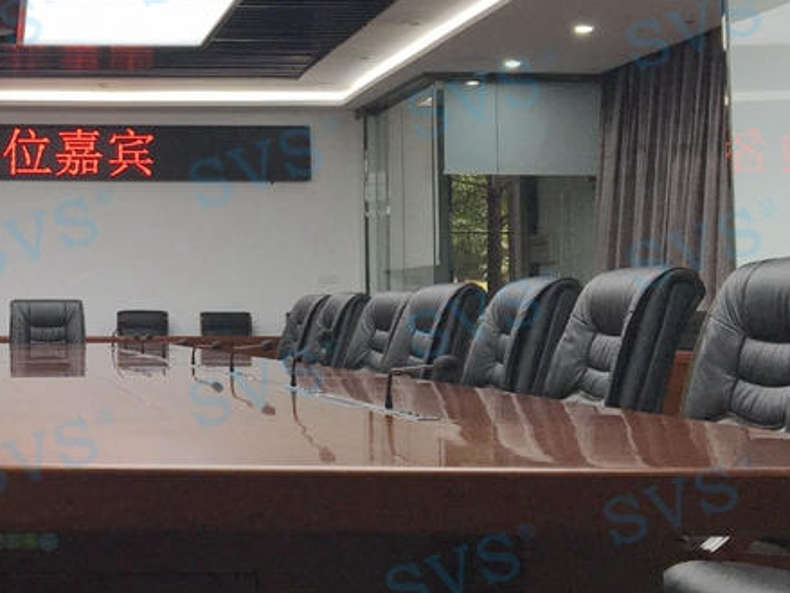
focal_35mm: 66
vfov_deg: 22.2
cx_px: 9
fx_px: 1507
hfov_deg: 27.7
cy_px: 208
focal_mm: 4.15
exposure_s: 1/100
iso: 40
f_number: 2.2
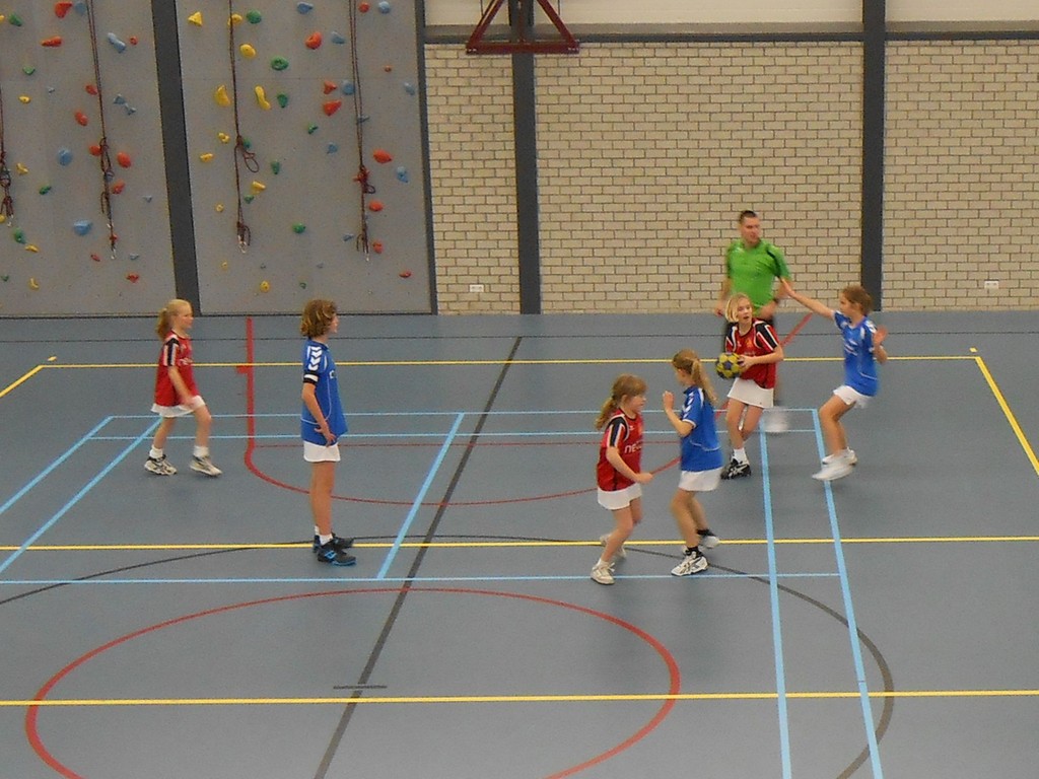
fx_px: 900
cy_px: 390
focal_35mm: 30
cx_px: 520
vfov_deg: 46.8
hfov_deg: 60.0
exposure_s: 1/30
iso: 250
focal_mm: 5.3
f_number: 3.8
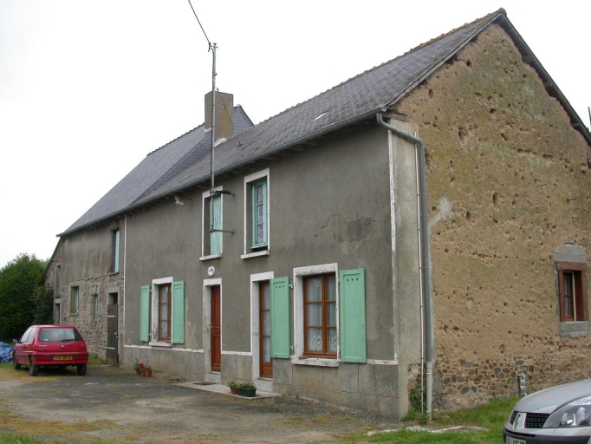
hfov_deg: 49.0
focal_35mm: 38
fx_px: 649
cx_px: 296
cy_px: 222
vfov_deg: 37.7
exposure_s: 1/182
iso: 100
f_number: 5.3
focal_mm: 7.85
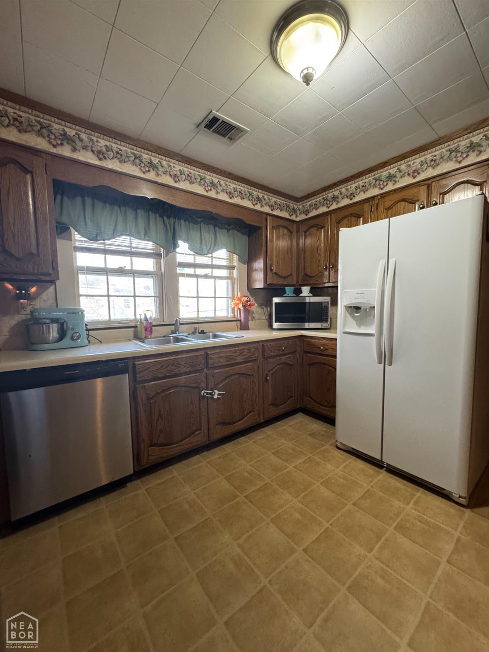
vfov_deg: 102.1
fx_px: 264
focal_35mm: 14
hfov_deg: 85.7
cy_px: 326
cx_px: 244
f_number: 2.2
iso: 320
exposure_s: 1/60
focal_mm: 2.22
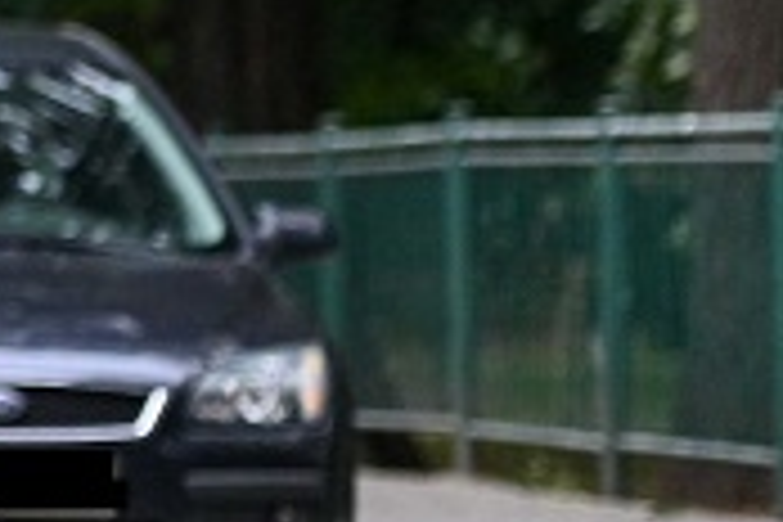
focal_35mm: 592
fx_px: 12875
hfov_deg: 3.4
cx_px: -1611
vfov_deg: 2.3
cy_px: -18
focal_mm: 86
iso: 800
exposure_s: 1/500
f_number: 2.8
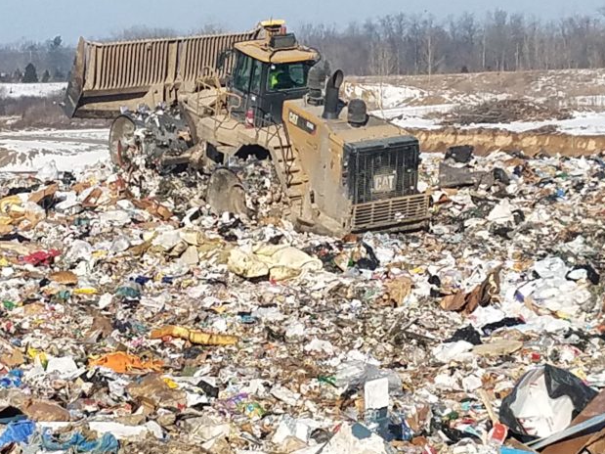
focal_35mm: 43
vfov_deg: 33.5
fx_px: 751
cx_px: 336
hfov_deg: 43.8
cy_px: 185
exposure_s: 1/2872
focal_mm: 4.2
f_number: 1.7
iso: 40
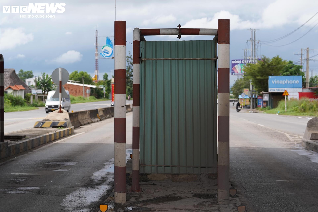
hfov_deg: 28.8
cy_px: 106
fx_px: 618
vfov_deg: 19.5
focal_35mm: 70
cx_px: 159
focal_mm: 70
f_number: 4
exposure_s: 1/2000
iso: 250
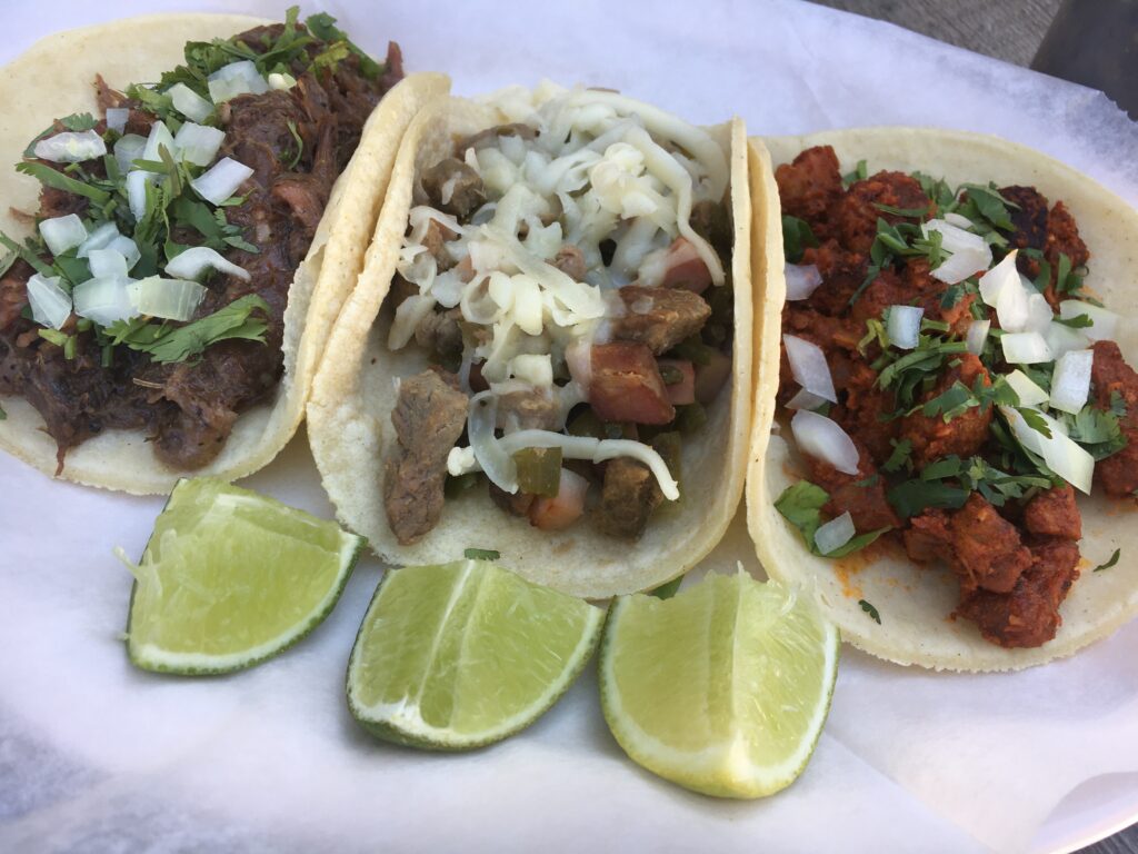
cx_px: 569
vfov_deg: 48.2
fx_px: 953
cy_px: 427
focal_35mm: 29
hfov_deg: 61.7
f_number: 2.2
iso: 25
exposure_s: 1/120
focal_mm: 4.15
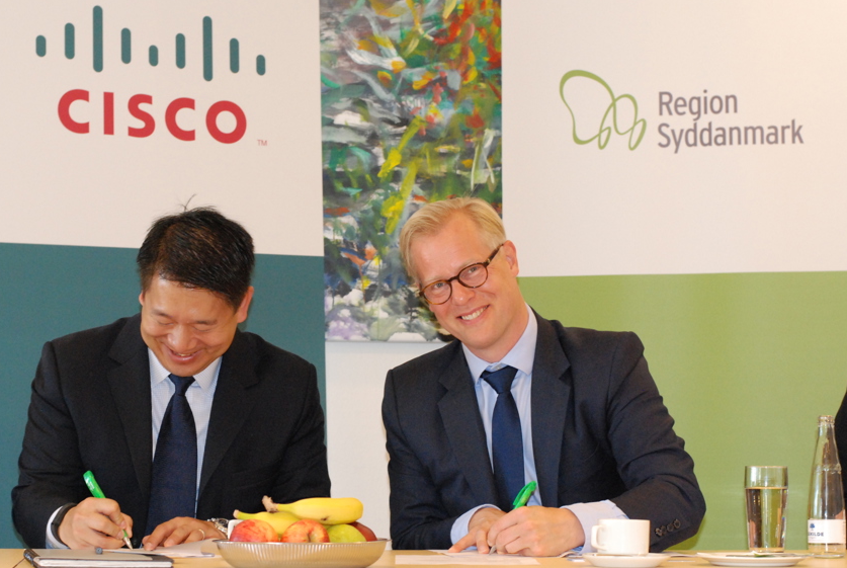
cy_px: 272
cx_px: 386
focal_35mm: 86
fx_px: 2027
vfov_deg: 15.9
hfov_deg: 23.6
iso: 1600
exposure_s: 1/60
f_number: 5.6
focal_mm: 50
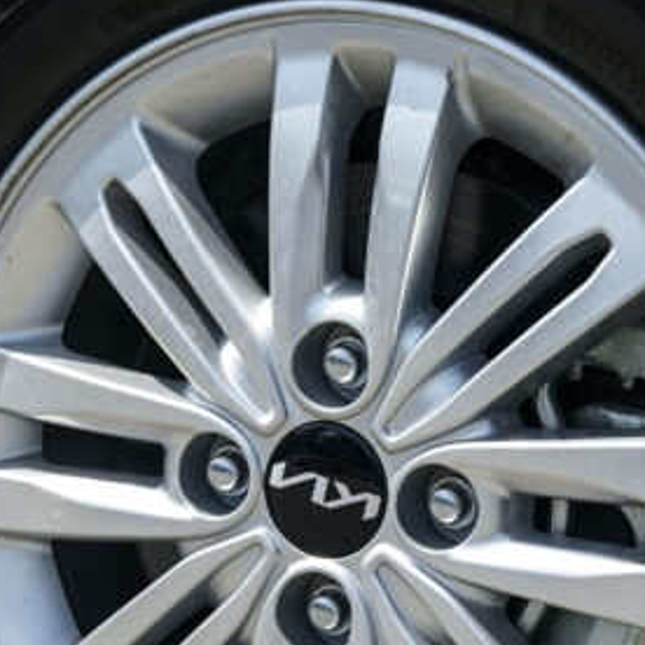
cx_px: 304
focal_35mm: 211
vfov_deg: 8.3
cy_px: 508
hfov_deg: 8.3
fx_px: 4448
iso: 400
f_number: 9
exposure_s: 1/800
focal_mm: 67
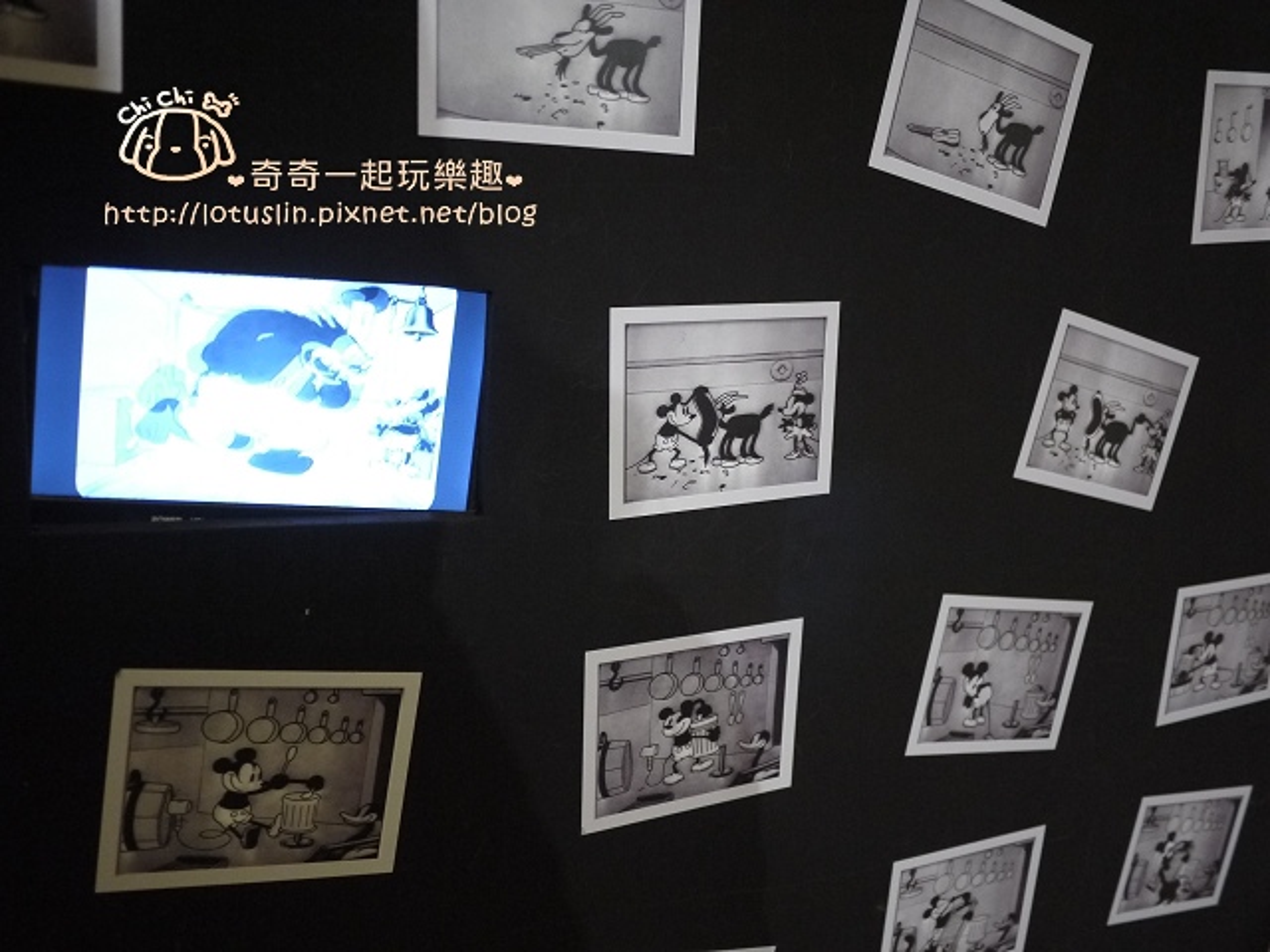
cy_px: 476
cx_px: 635
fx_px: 1027
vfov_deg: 49.7
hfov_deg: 63.4
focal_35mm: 28
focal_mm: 14
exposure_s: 1/80
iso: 800
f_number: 2.5
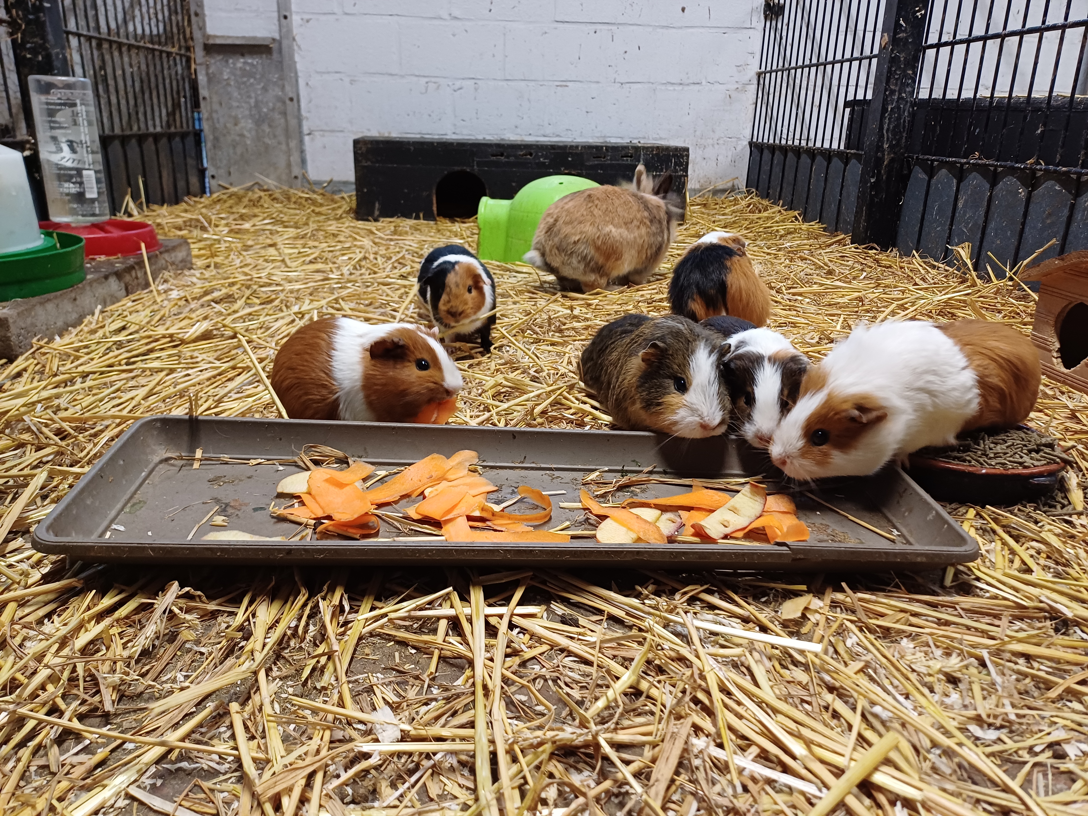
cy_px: 408
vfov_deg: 54.9
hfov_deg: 69.4
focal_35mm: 25
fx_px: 786
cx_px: 544
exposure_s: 1/50
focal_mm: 4.65
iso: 320
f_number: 1.8
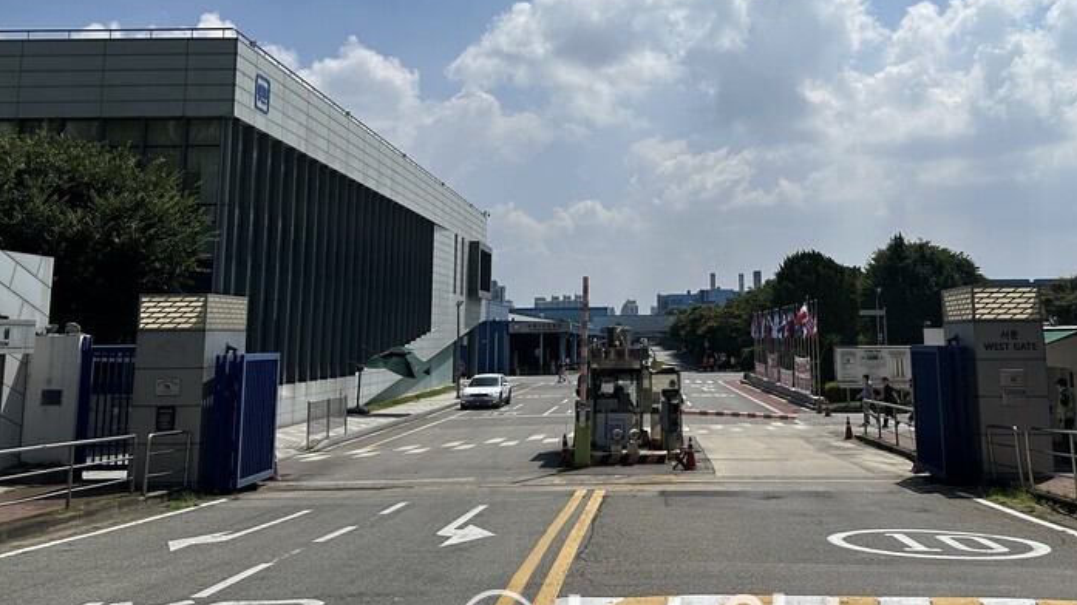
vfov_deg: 32.3
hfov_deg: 54.9
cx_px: 640
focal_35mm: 36
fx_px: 1028
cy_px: 165
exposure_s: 1/15625
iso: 80
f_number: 1.78
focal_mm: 6.86
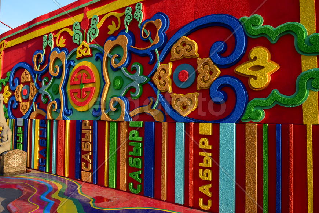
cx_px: 160
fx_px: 239
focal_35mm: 27
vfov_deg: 47.9
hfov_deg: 67.4
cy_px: 106
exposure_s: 1/50
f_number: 9
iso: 100
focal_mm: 18
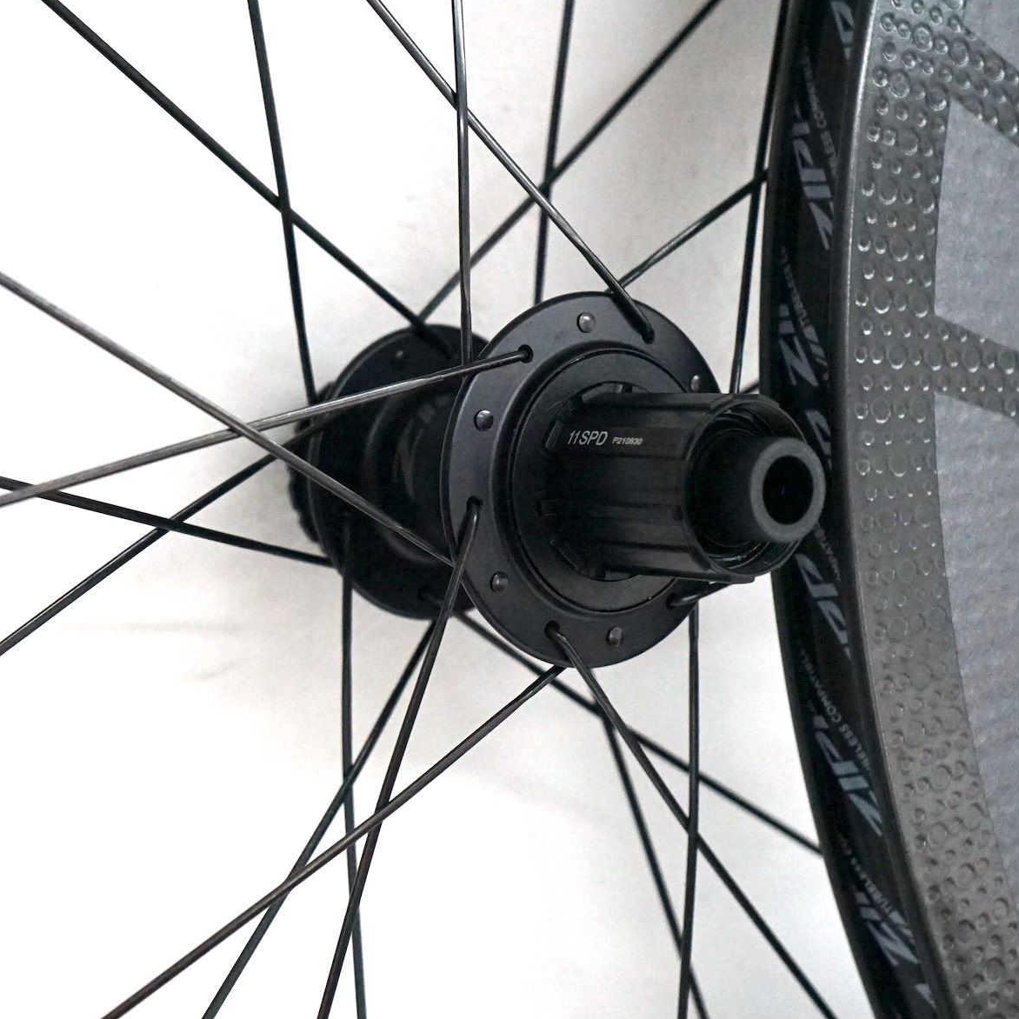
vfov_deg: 23.7
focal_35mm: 73
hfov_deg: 23.7
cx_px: 439
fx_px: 2431
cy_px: 535
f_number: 4.5
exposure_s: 1/160
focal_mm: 48
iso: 5000
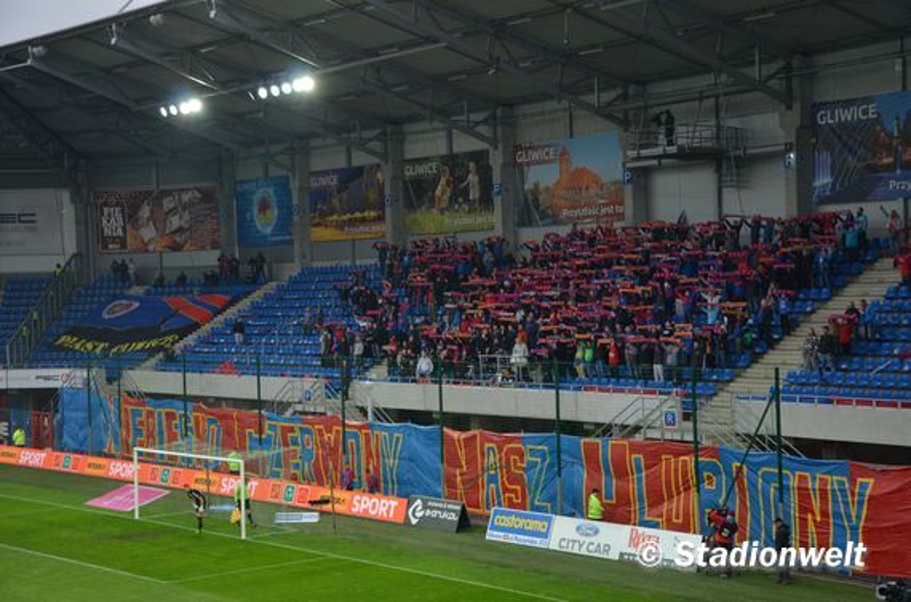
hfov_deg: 29.9
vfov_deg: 20.1
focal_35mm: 68
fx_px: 1704
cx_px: 456
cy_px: 301
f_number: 5.6
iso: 200
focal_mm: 45
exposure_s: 1/125
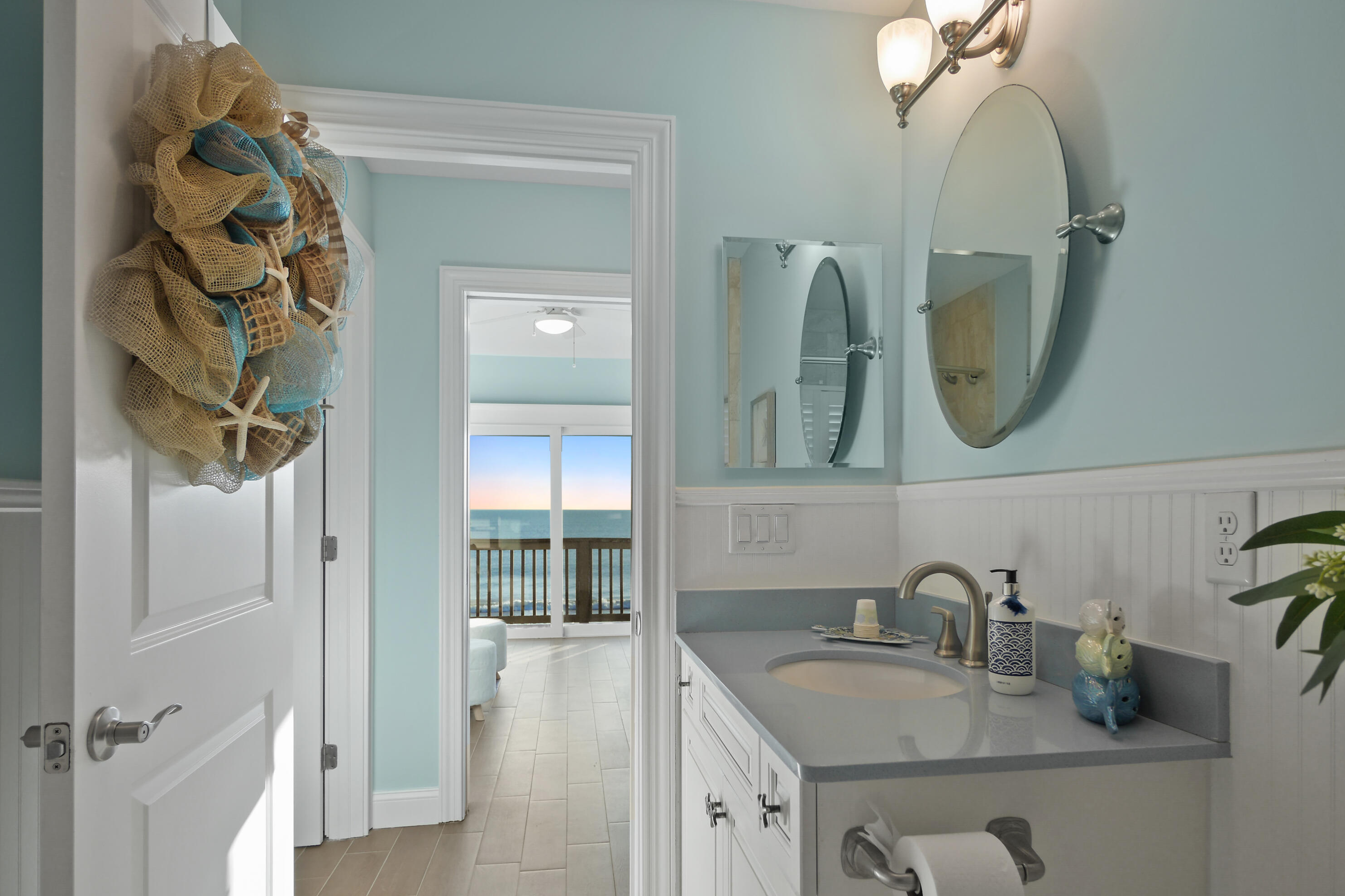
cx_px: 676
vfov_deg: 59.4
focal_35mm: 21
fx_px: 784
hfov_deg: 81.2
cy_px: 487
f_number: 4
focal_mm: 10
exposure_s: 1/50
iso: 400
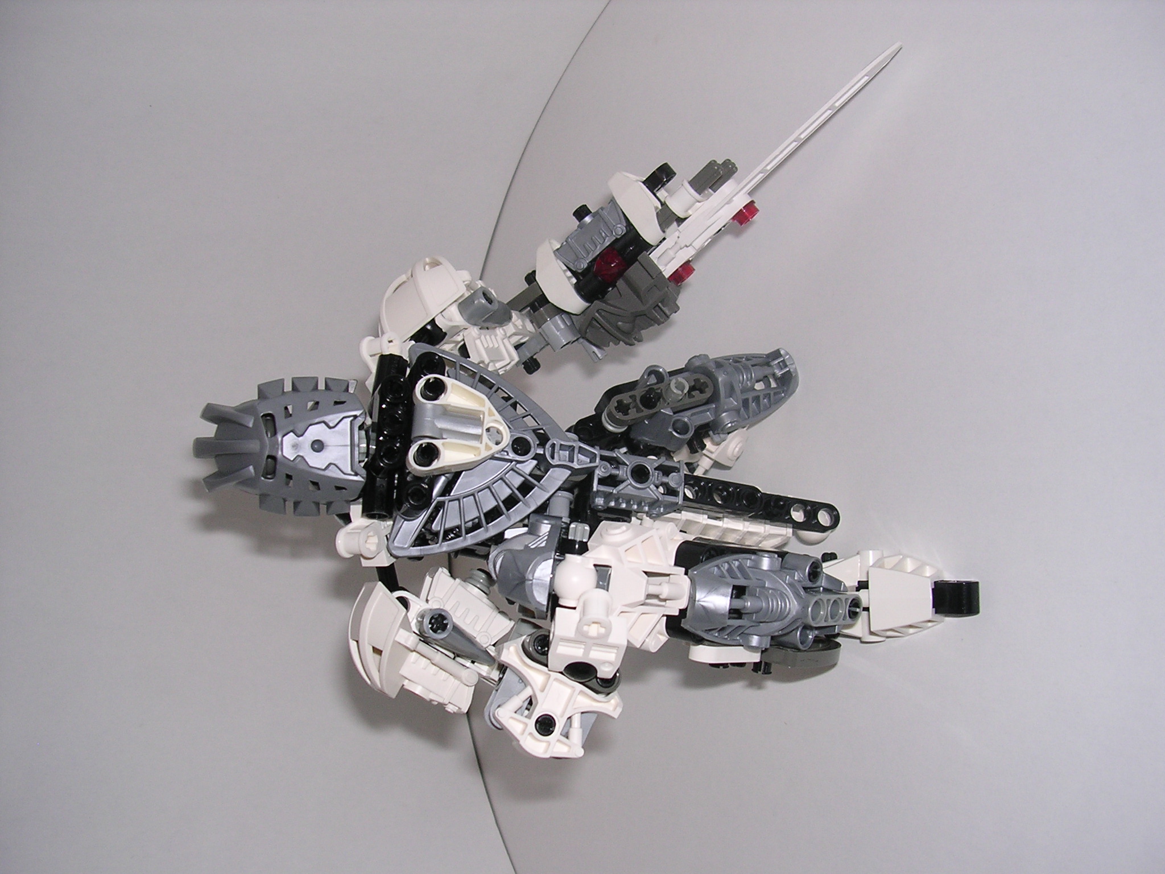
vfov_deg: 37.7
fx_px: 1279
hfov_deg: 49.0
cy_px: 437
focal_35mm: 38
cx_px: 582
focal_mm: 5.8
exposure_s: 1/60.1
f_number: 2.8
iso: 100
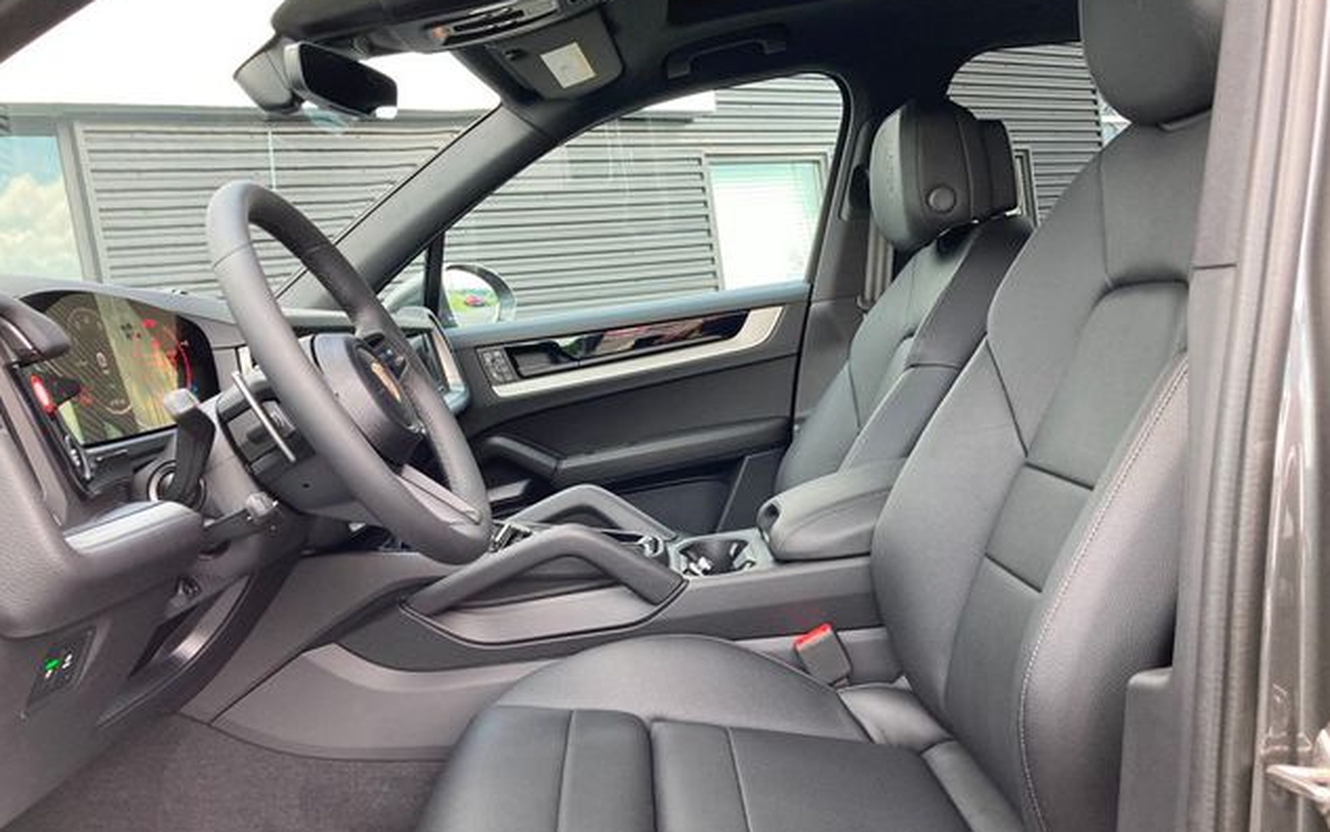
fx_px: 1088
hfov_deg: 62.9
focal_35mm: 30
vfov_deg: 41.8
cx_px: 668
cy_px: 441
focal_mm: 3.99
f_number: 1.8
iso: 64
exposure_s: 1/121
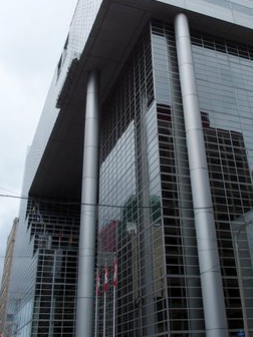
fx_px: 390
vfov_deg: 46.2
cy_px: 116
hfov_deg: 35.8
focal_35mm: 40
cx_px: 155
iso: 100
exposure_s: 1/800
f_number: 3.5
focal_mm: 6
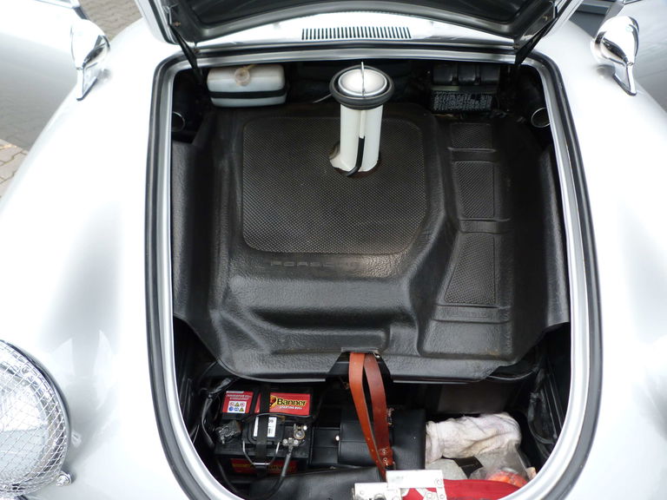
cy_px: 250
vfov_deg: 54.9
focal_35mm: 25
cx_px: 334
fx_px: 482
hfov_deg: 69.4
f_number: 3.6
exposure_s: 1/125
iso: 80
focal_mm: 4.5
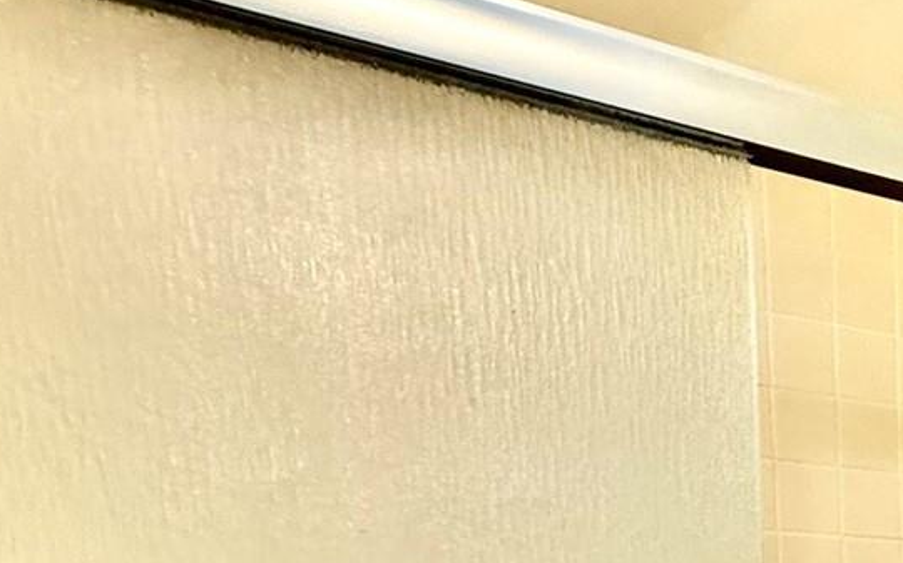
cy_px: 859
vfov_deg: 23.2
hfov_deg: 37.2
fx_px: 1082
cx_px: 1018
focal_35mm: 44
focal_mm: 2.22
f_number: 2.2
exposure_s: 1/60
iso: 320
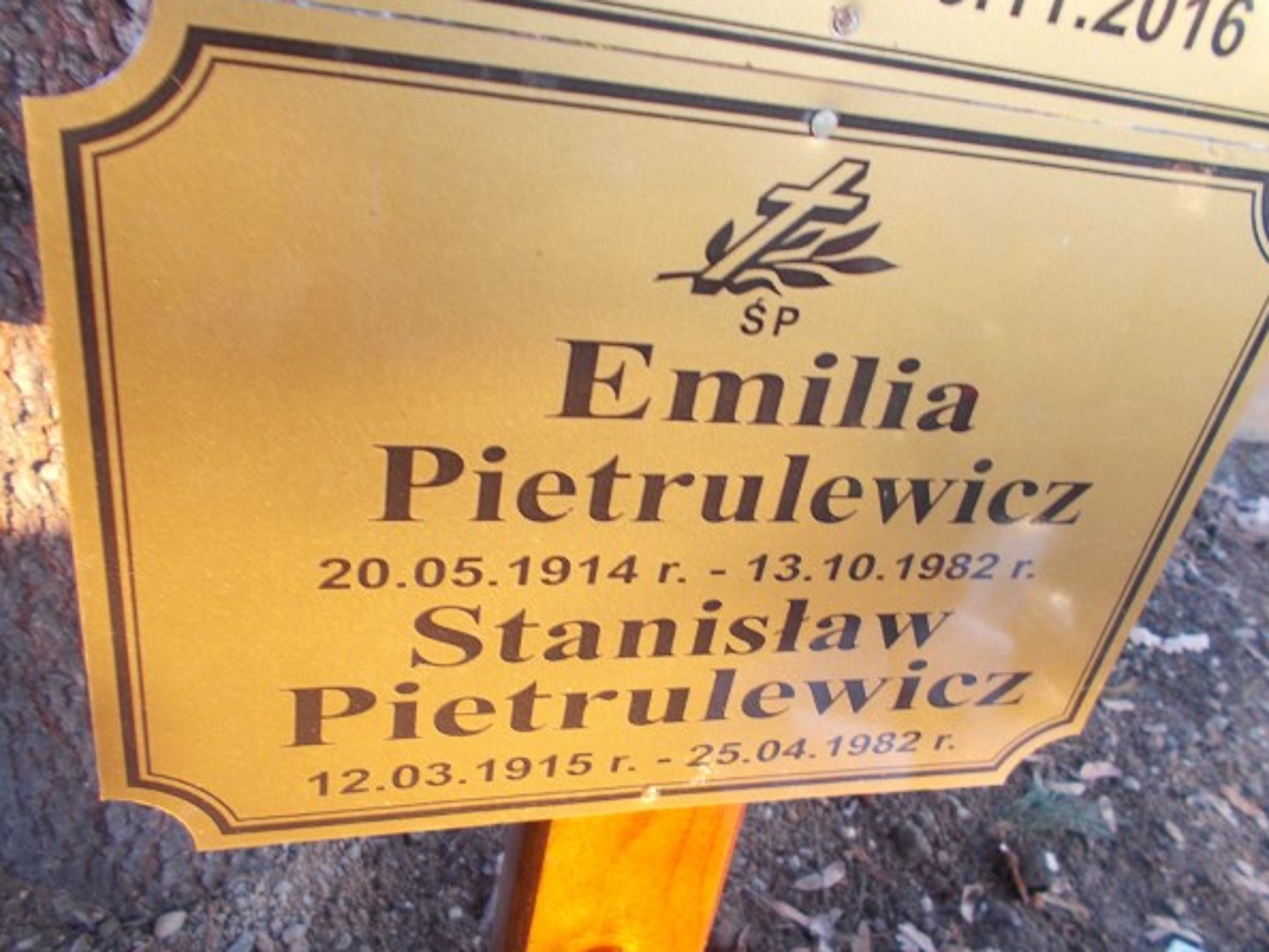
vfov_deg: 49.8
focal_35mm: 28
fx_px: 1027
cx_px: 639
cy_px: 463
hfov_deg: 63.4
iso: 100
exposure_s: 1/25
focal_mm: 4.6
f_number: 3.2
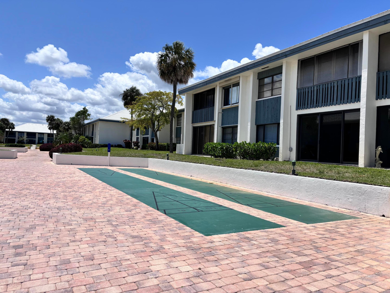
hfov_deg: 67.3
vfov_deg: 53.1
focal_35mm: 26
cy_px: 146
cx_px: 195
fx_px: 293
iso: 50
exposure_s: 1/6711
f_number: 1.6
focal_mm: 5.96
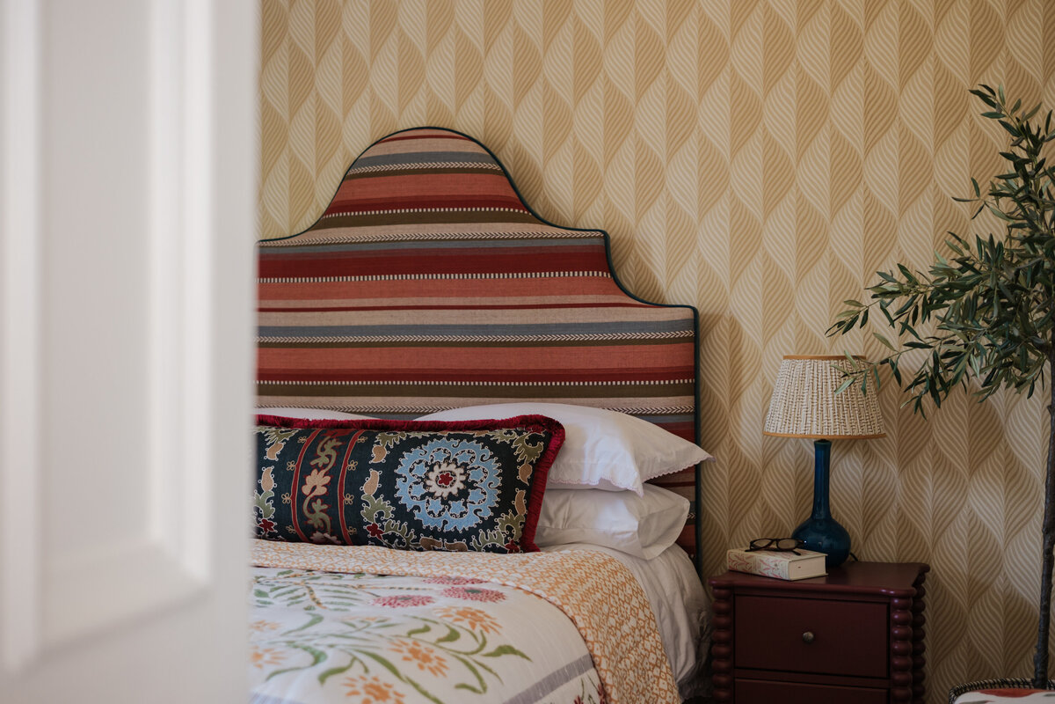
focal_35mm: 50
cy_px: 352
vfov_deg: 27.0
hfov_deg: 39.6
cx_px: 528
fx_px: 1465
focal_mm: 33
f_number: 1.6
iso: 320
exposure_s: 1/100
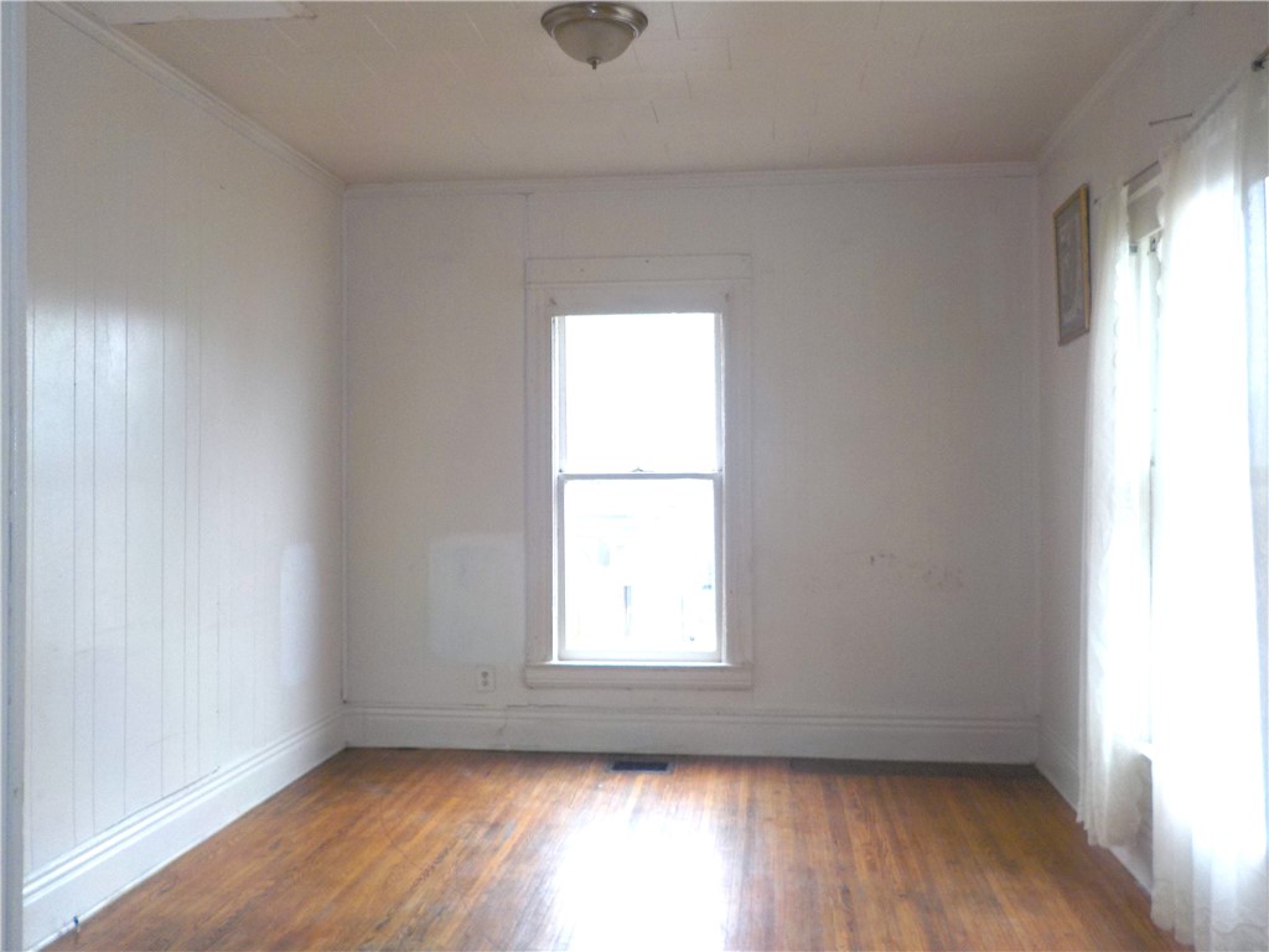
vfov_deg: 46.8
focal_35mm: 30
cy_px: 476
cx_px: 634
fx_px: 1100
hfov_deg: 60.0
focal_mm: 4.1
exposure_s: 1/30
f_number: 3.3
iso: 140
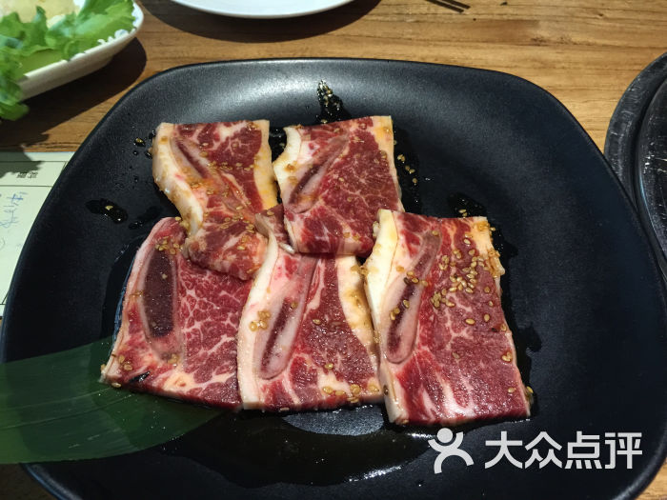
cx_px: 334
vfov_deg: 48.2
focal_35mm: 29
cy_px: 250
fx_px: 559
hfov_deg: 61.7
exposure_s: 1/10
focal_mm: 4.15
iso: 125
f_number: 2.2
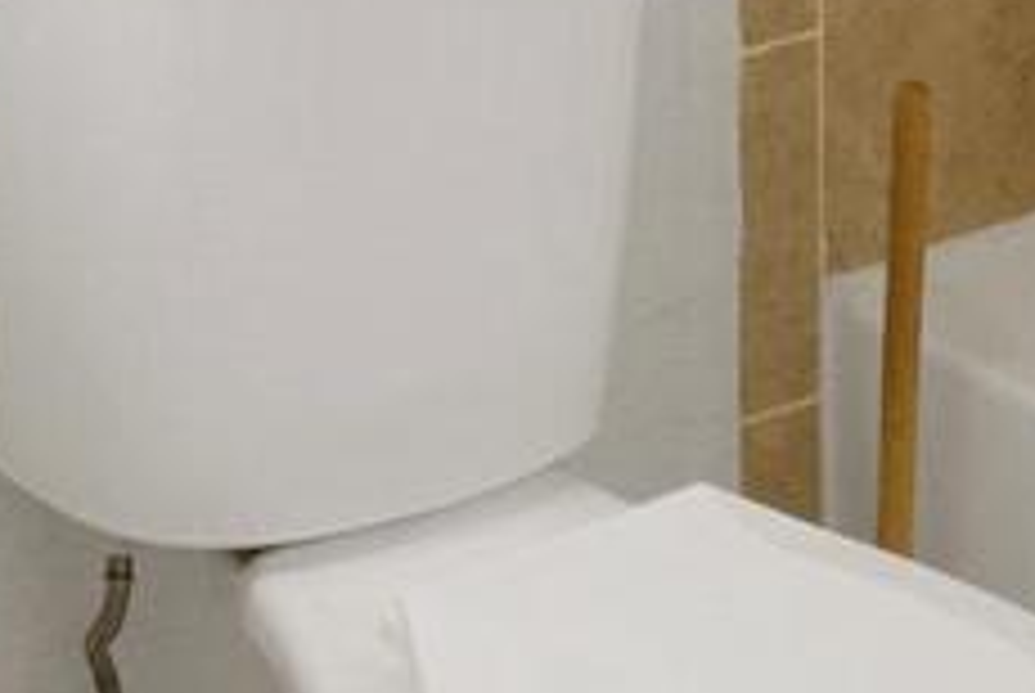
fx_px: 2879
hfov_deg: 20.2
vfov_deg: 11.1
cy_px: -1071
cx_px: 230
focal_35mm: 100
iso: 1250
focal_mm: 16
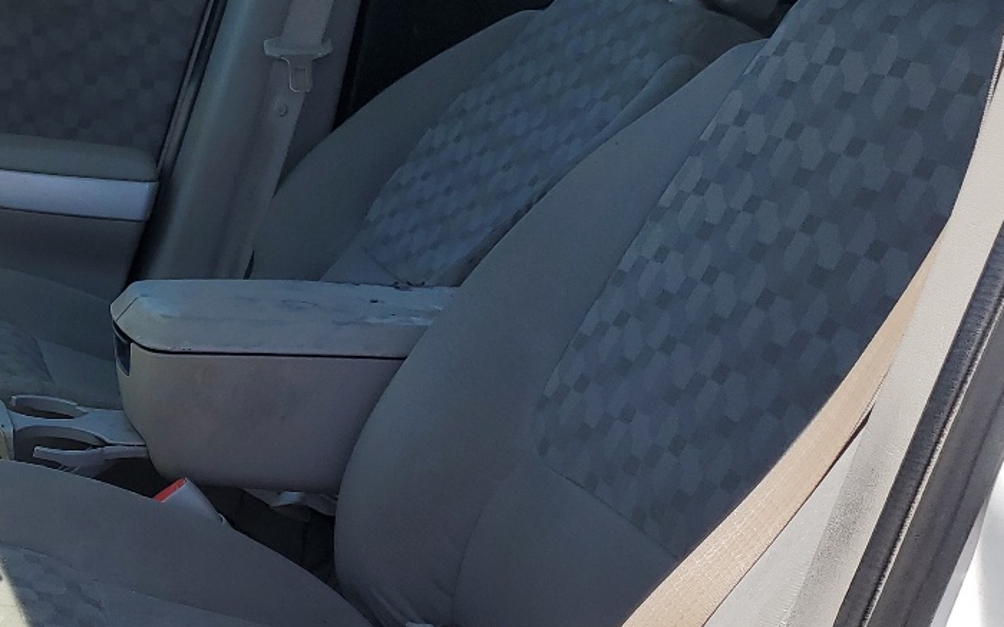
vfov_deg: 20.6
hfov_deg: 30.2
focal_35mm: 63
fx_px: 1723
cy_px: 389
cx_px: 3
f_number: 1.5
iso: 50
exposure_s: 1/1429
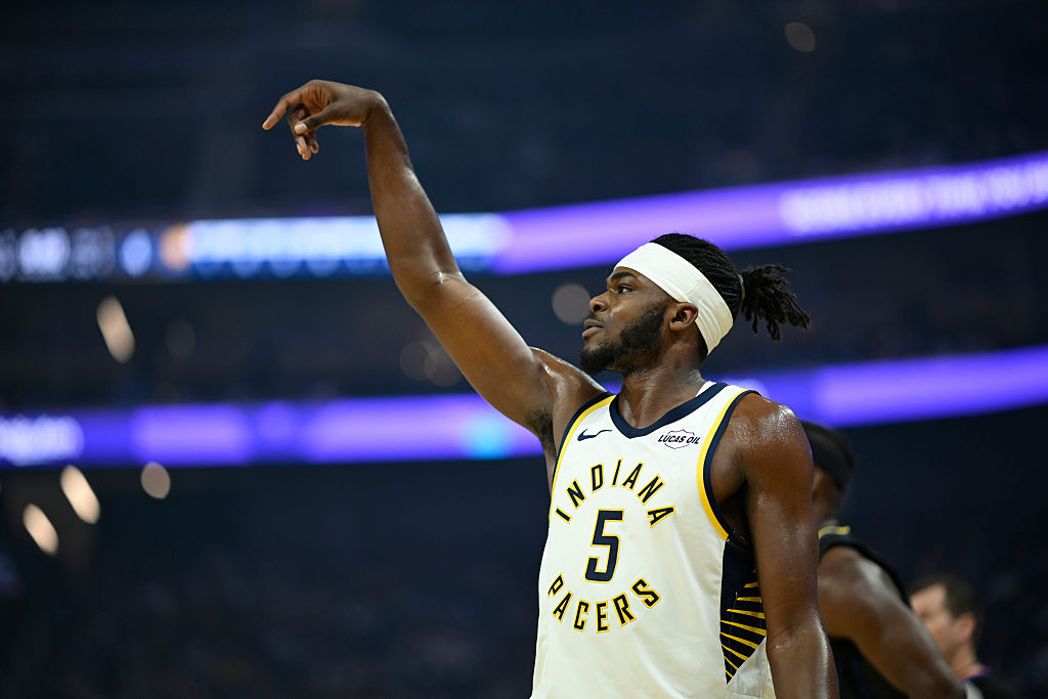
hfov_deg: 19.5
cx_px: 524
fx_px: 3057
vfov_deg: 13.0
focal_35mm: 105
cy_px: 350
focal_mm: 105
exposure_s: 1/2000
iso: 1000
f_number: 1.4
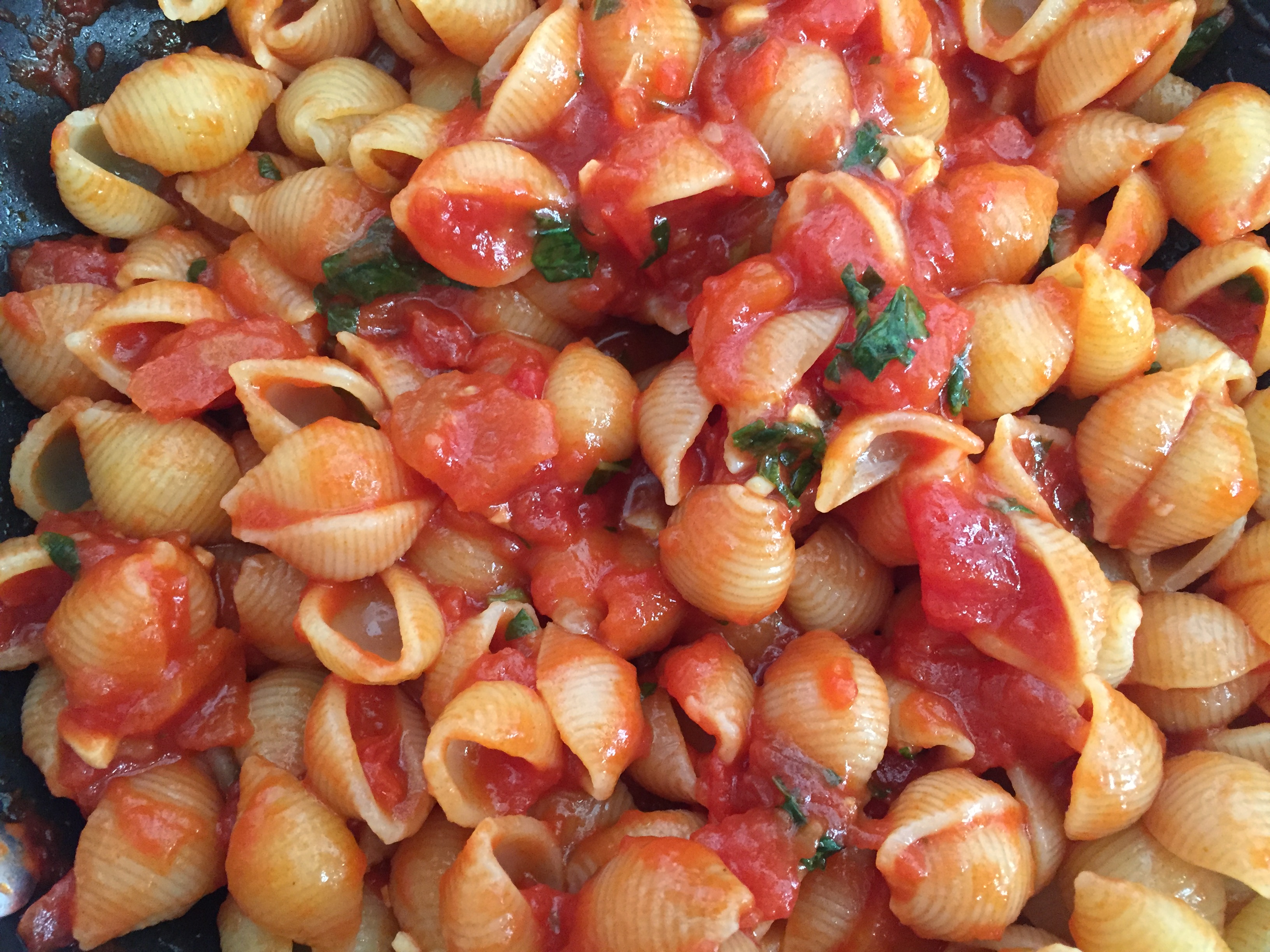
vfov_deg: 48.2
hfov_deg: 61.7
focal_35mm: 29
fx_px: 1064
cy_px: 476
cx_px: 635
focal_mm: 4.15
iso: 250
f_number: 2.2
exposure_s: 1/33
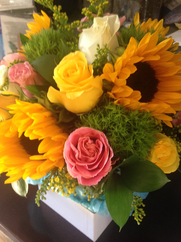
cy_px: 121
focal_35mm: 33
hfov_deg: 42.9
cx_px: 90
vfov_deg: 55.4
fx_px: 230
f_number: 2.4
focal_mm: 4.12
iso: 200
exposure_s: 1/20
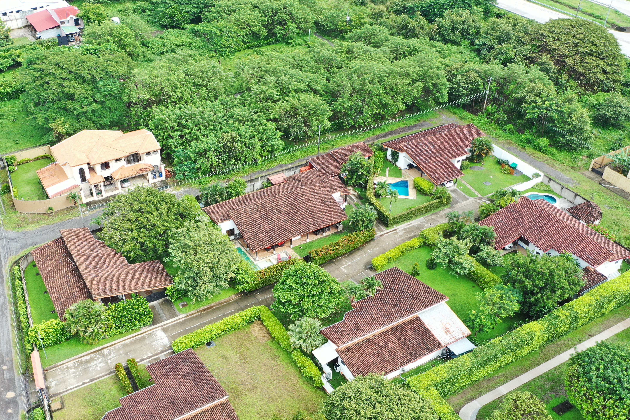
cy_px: 262
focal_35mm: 36
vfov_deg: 36.7
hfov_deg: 53.0
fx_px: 630
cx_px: 274
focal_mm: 10.26
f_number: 4.5
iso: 100
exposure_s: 1/160
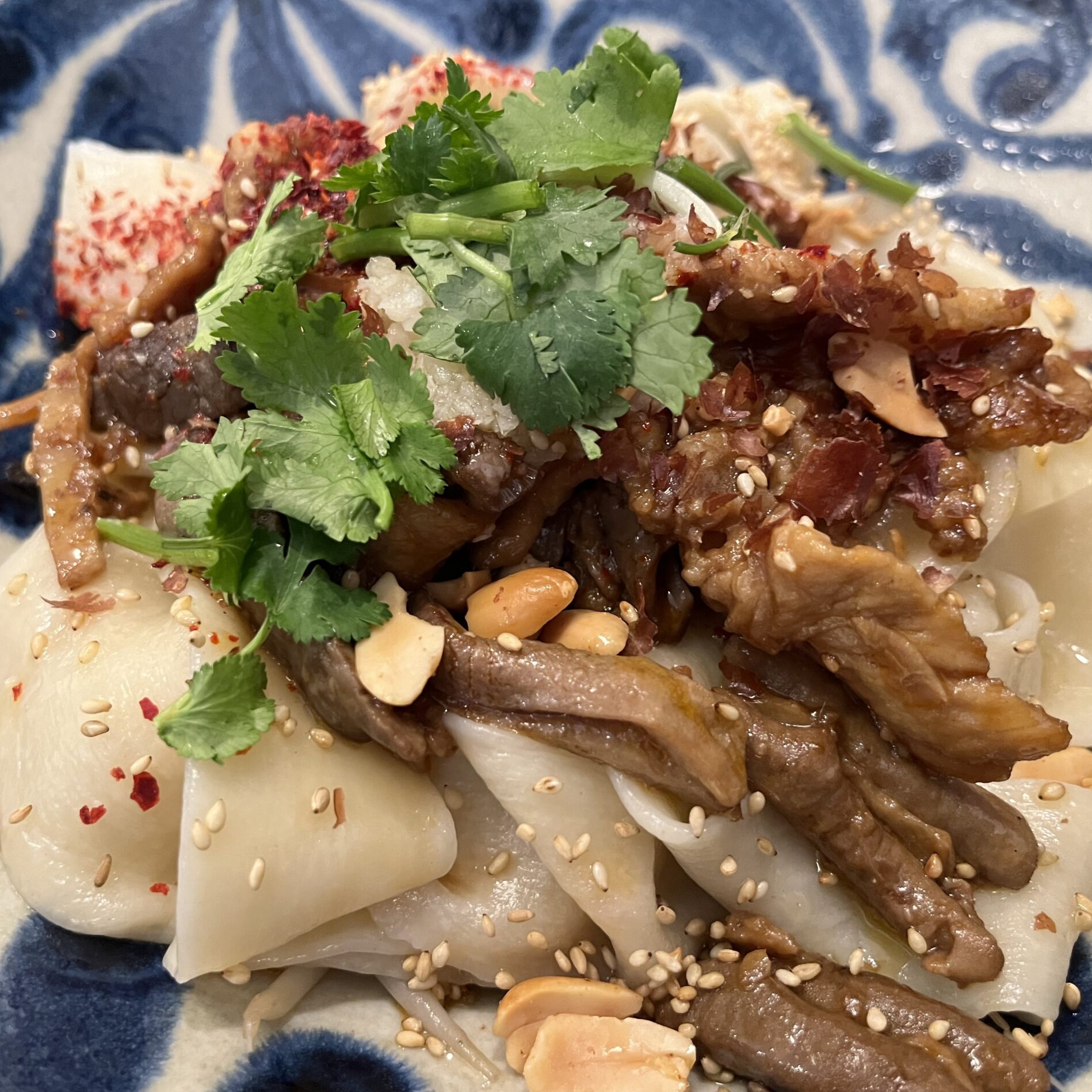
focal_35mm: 31
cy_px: 549
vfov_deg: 52.5
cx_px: 469
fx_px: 1106
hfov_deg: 52.4
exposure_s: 1/50
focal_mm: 5.1
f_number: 1.6
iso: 400
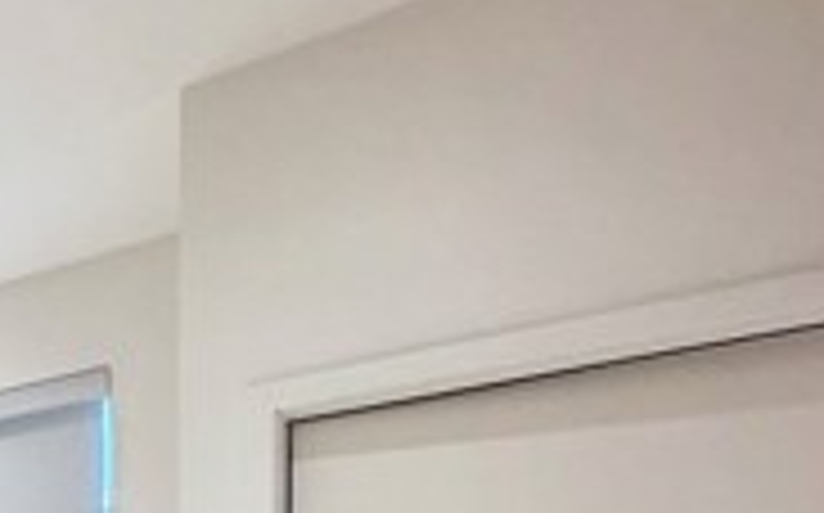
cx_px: -437
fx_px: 1167
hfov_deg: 26.7
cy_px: 774
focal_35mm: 52
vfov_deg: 21.0
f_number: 2.2
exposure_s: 1/120
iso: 250
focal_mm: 2.22
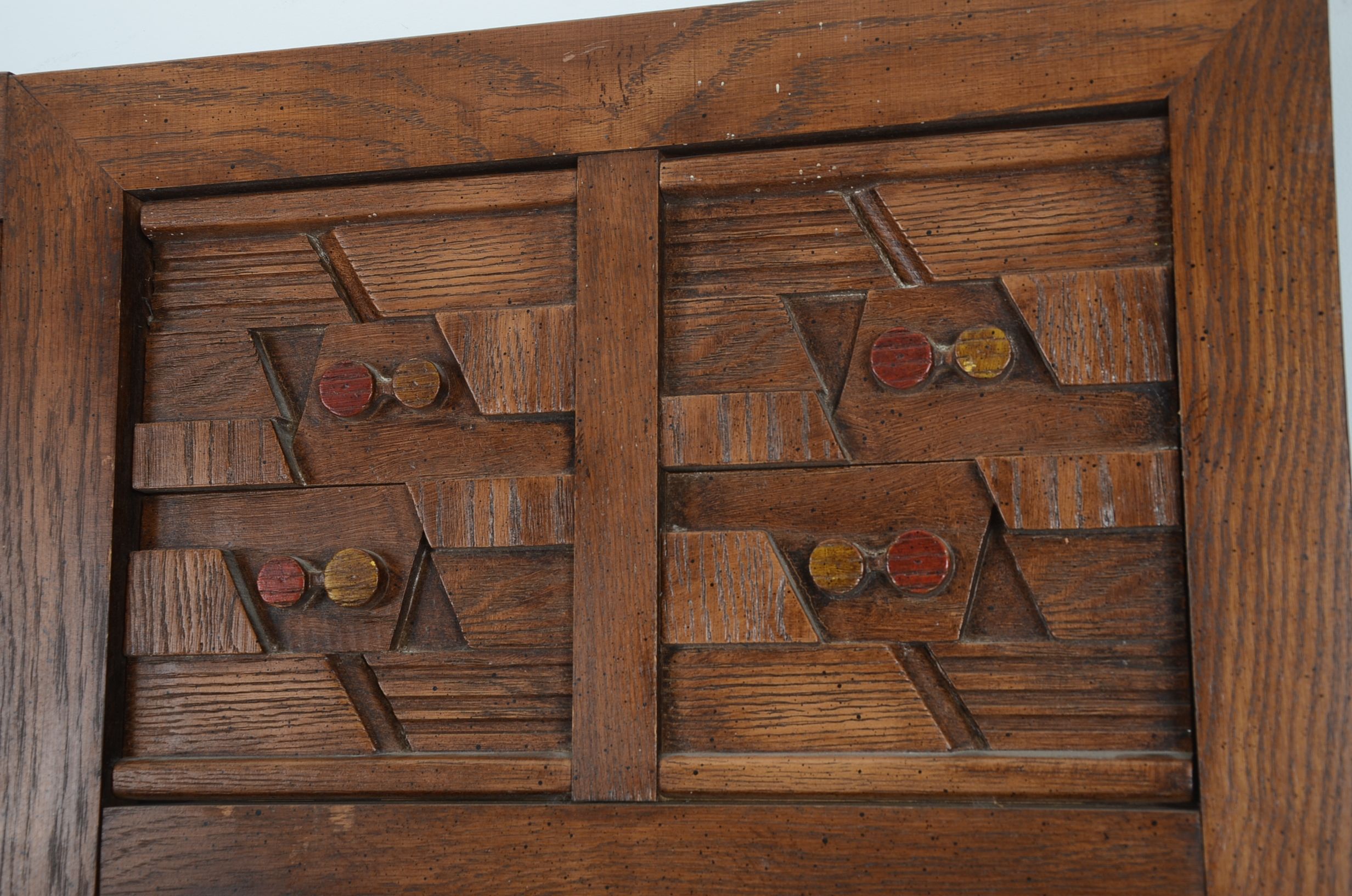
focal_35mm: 52
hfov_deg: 37.9
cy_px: 448
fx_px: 1968
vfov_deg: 25.6
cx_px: 676
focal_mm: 35
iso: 125
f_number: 6.3
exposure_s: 1/80
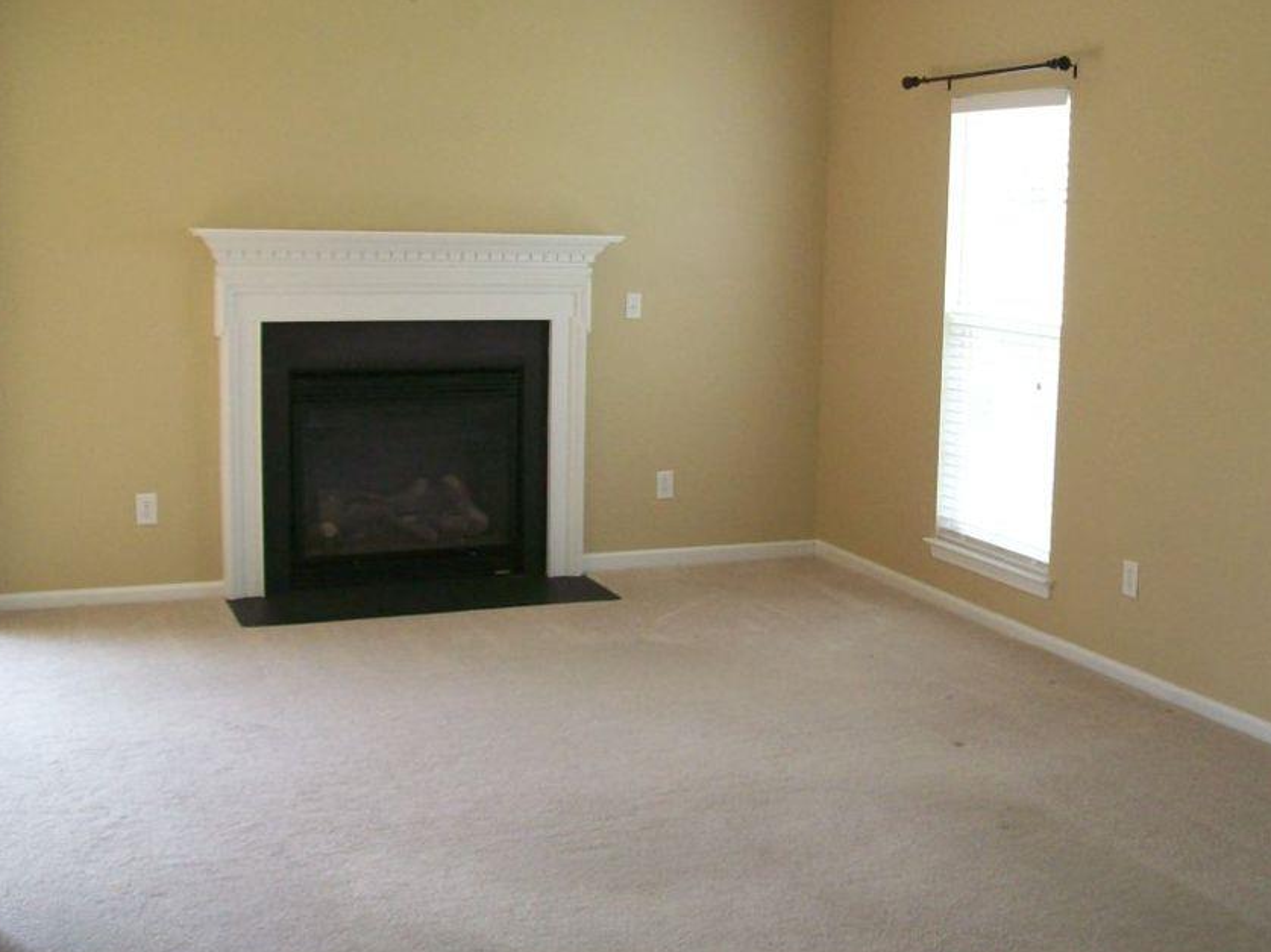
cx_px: 752
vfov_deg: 32.8
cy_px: 384
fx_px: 1615
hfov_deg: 42.8
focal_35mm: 44
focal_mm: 6
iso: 200
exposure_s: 1/99.7
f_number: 2.7
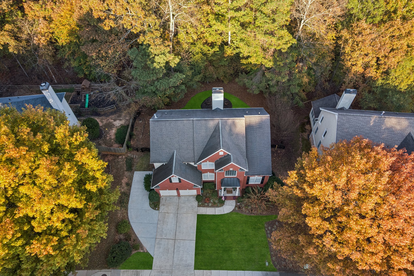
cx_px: 207
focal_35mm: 22
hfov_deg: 78.6
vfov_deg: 57.2
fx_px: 253
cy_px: 138
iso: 100
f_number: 2.8
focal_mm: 8.4
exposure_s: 1/160
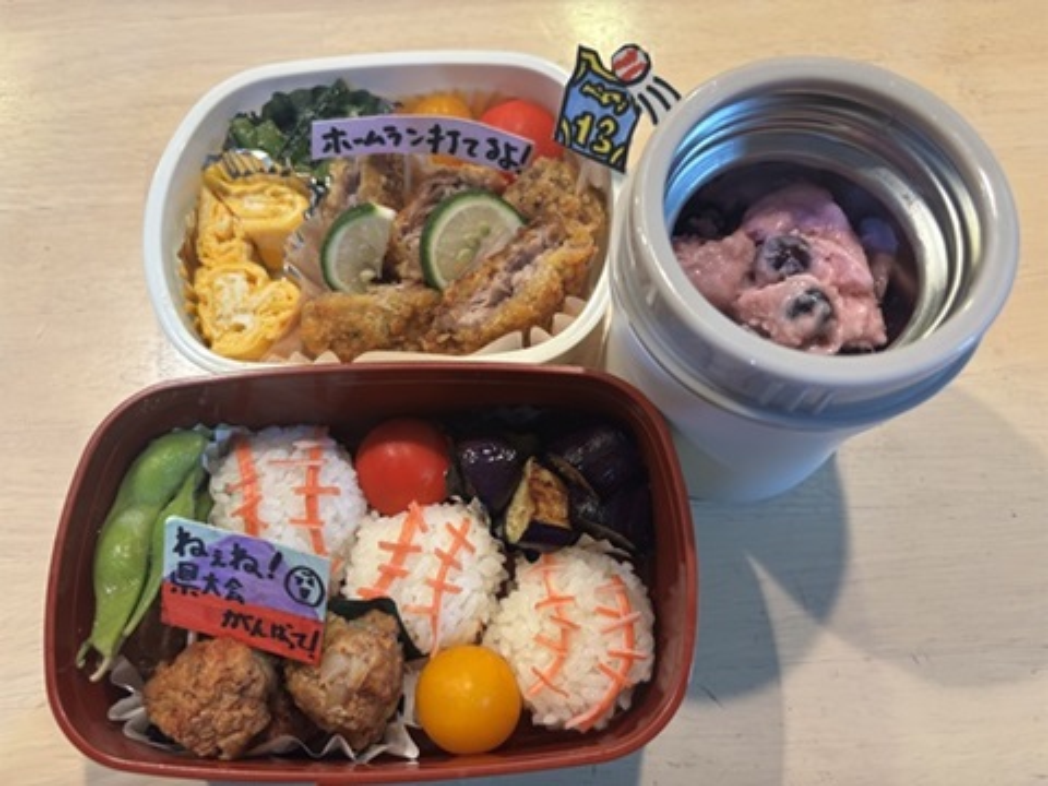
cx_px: 524
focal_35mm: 26
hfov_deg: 67.3
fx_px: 787
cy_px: 393
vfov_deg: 53.1
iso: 160
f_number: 1.6
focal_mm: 5.96
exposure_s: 1/50
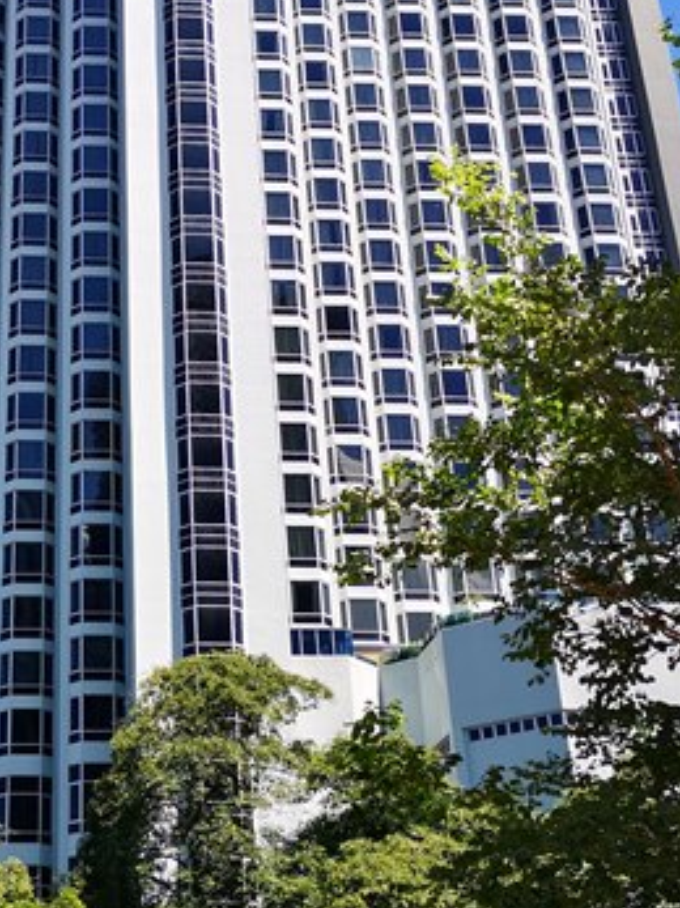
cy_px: 442
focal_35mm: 56
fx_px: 1468
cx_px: 118
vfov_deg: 34.4
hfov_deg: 25.5
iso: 50
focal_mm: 3.95
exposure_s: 1/1263
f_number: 1.8
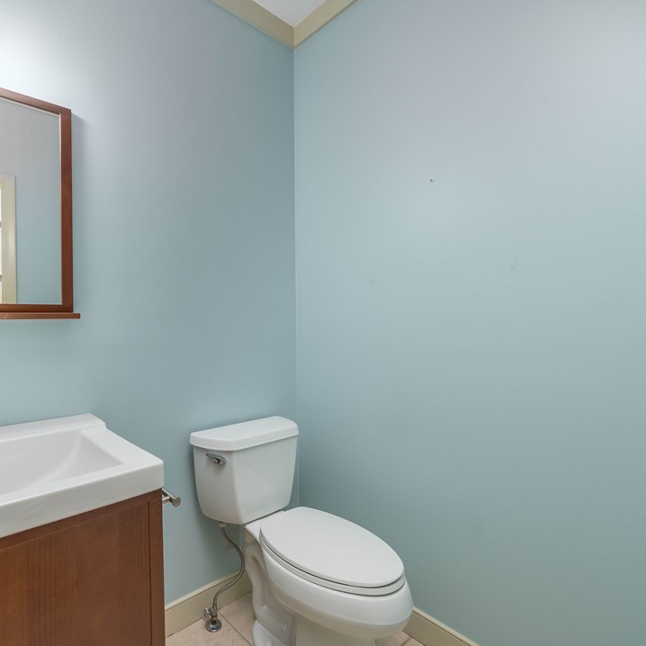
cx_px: 218
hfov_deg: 78.2
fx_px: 380
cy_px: 322
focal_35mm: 18
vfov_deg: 80.7
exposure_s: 1/60
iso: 200
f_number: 9
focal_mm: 14
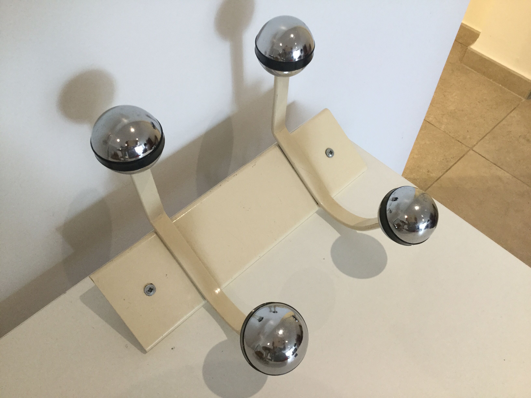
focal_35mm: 31
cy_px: 199
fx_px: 476
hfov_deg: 58.4
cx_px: 266
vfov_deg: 45.4
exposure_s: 1/33
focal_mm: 3.3
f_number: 2.4
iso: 100
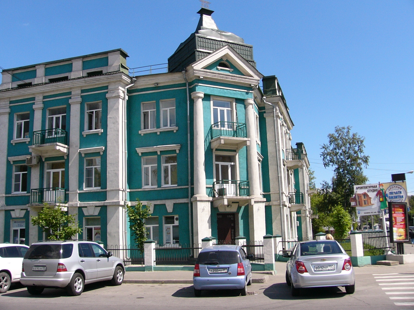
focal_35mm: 36
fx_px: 431
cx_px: 202
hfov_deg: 51.3
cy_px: 152
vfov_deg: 39.7
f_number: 5.2
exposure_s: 1/400
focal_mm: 4.6
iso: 50
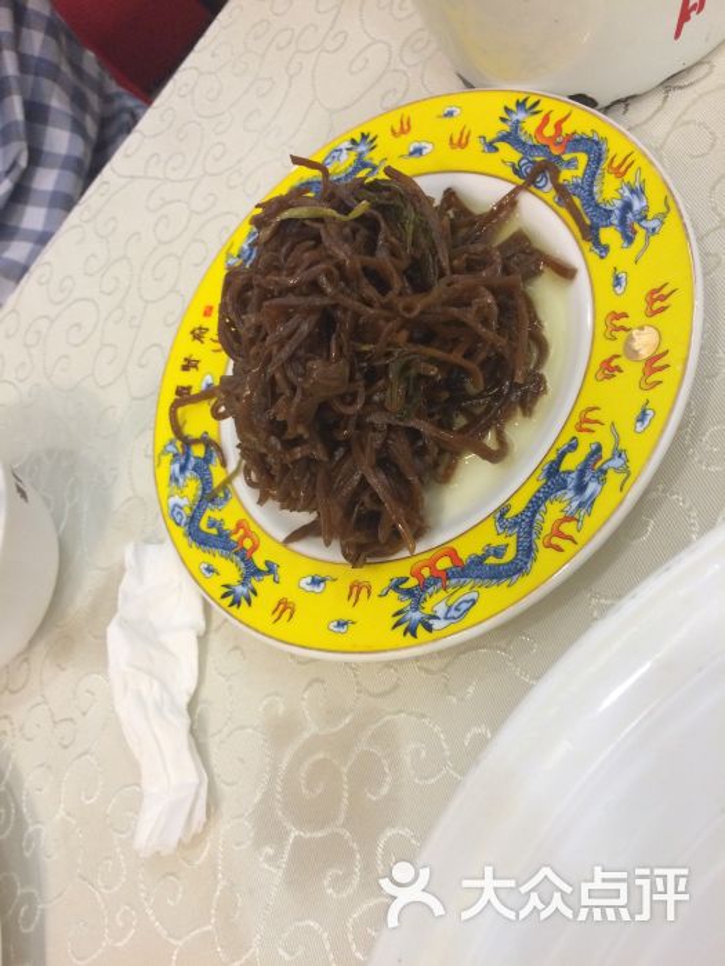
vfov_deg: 61.7
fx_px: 810
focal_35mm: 29
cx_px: 362
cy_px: 483
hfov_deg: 48.2
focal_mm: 4.15
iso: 80
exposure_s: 1/33
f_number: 2.2
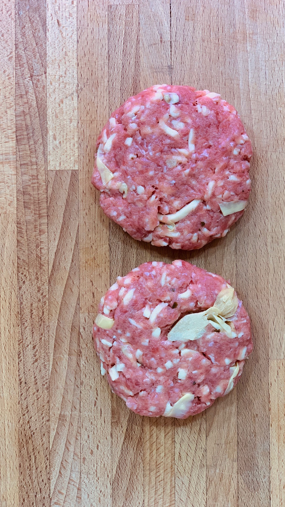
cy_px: 253
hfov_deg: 21.0
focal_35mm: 57
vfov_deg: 36.6
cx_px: 179
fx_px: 766
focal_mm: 6
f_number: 2.4
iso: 64
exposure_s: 1/100
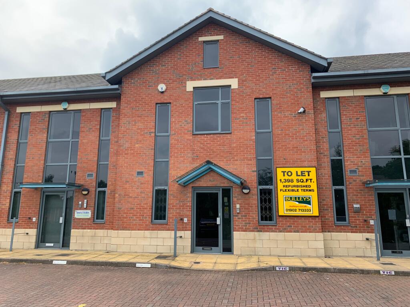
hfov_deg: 67.3
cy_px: 154
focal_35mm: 26
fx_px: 308
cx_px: 205
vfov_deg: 53.1
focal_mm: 4.25
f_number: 1.8
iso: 25
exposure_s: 1/1076
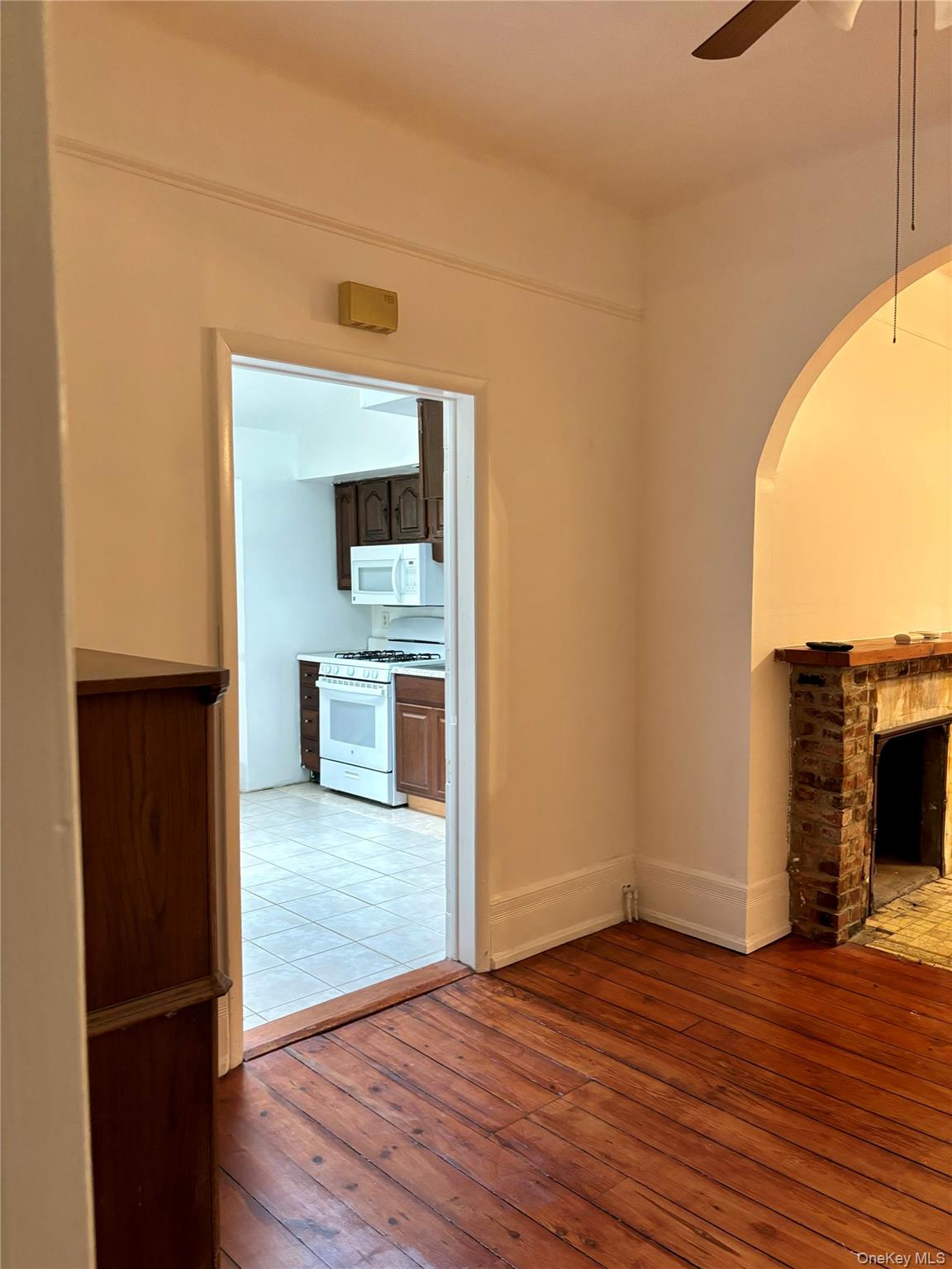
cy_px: 634
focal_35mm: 26
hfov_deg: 53.1
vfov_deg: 67.3
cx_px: 476
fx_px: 953
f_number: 1.6
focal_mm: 5.96
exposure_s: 1/60
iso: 200
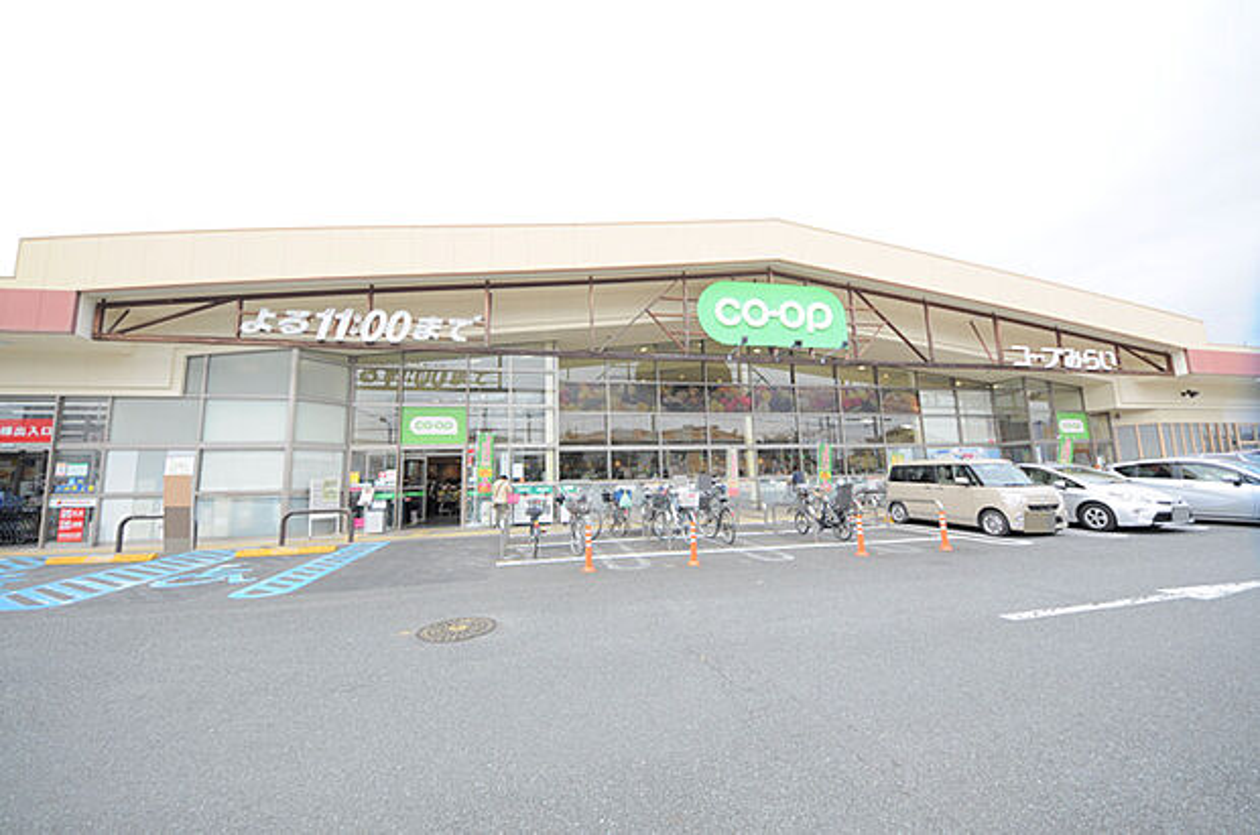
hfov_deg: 112.7
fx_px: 419
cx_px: 630
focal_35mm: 12
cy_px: 418
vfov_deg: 89.8
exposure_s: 1/200
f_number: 7.1
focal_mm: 8
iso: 200
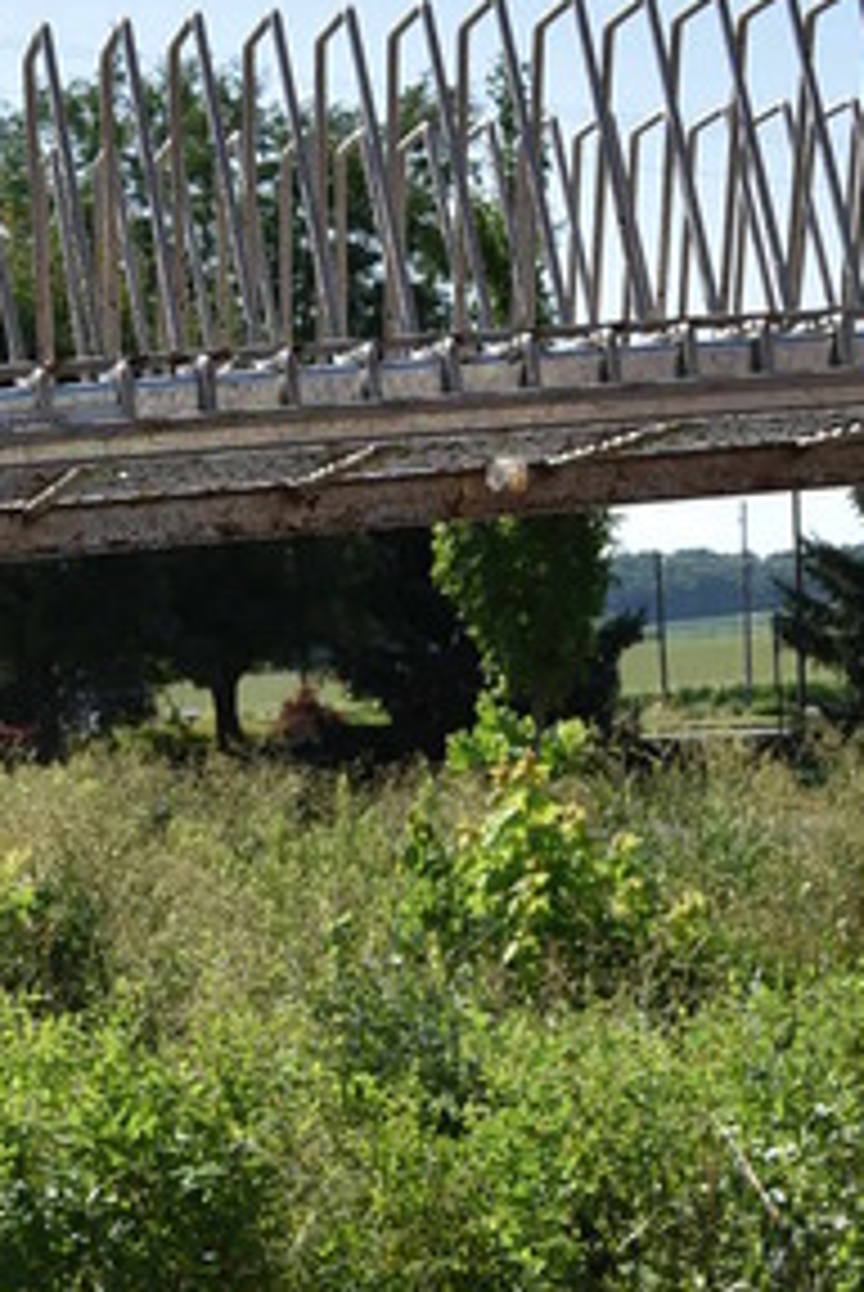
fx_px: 3088
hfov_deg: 15.9
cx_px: 360
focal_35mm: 86
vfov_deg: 21.3
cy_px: 1708
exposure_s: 1/640
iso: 200
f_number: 8
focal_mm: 18
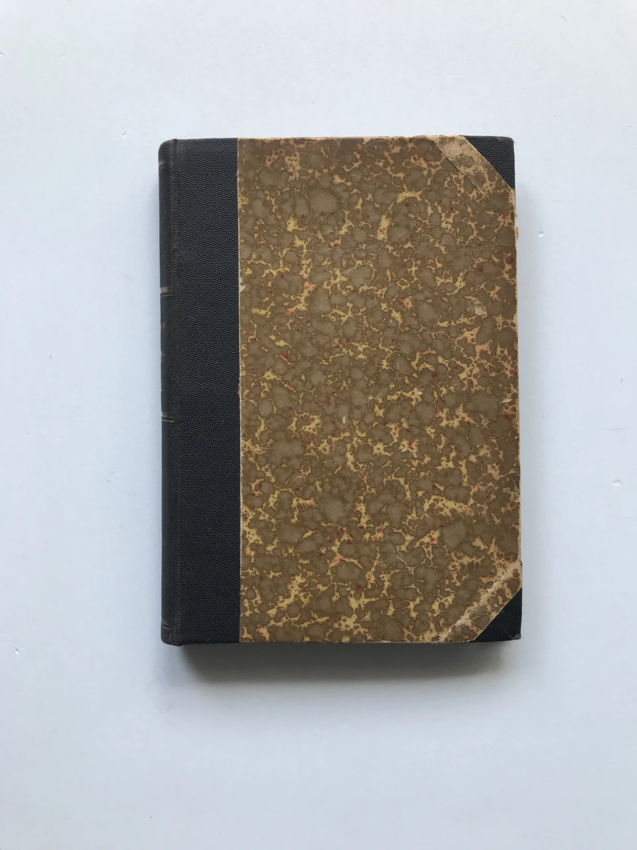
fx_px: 687
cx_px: 318
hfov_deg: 49.7
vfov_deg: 63.4
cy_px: 425
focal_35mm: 28
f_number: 1.8
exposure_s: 1/100
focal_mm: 3.99
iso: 40
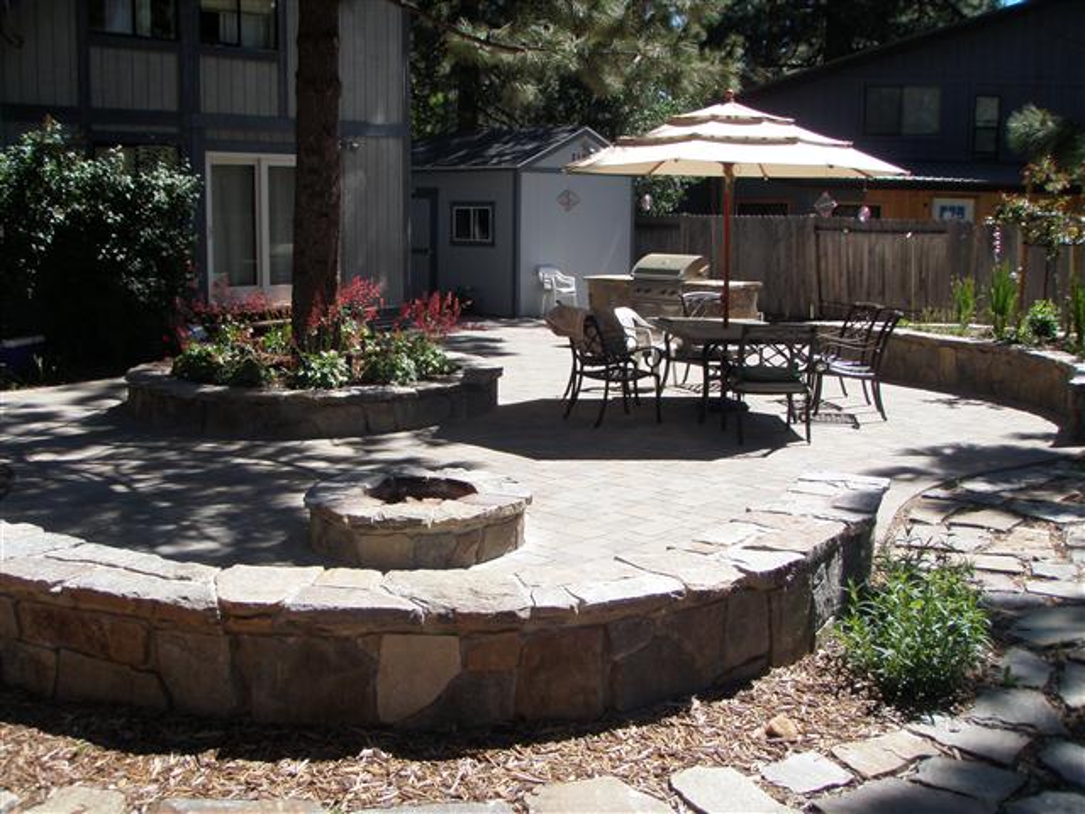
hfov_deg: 49.0
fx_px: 1191
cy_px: 407
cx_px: 542
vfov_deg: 37.7
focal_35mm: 38
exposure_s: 1/640
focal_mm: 6.7
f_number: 3.5
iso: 80
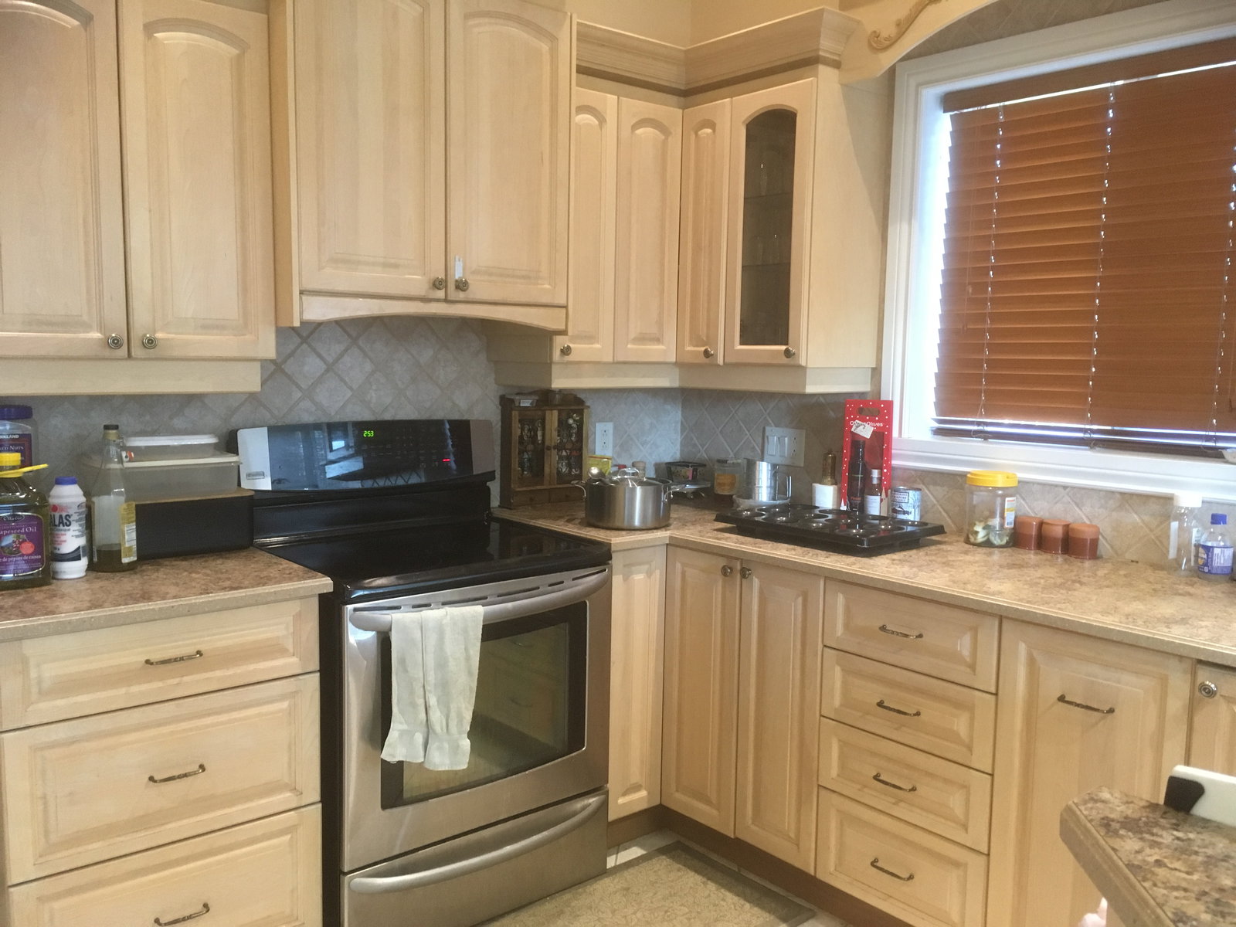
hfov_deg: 61.7
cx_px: 618
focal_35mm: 29
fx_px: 1035
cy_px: 464
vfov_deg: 48.2
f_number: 2.2
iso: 200
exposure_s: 1/24
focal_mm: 4.15
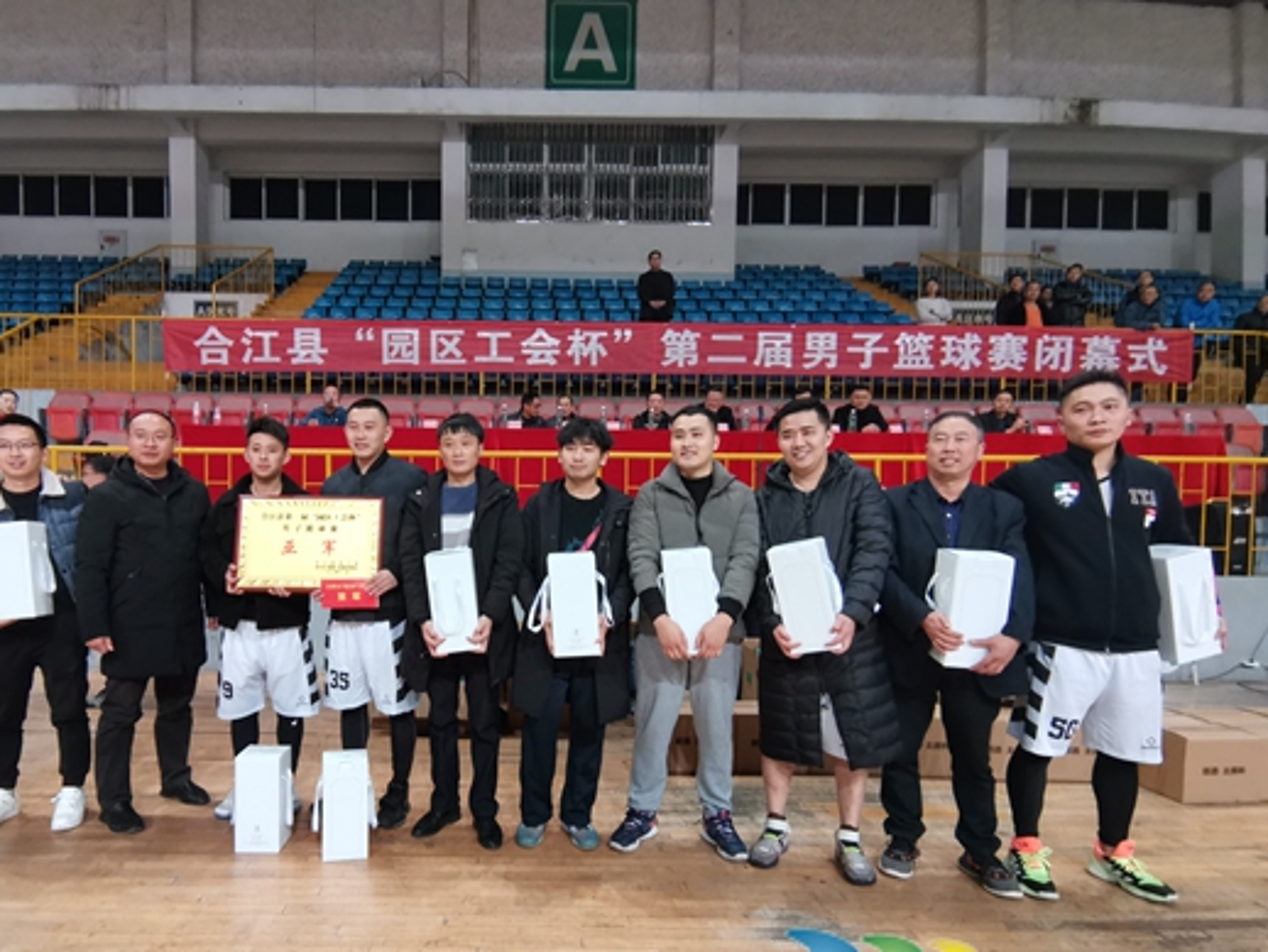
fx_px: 770
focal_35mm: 21
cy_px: 551
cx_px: 497
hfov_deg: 77.9
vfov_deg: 63.1
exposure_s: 1/25
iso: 400
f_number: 2.2
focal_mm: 2.26
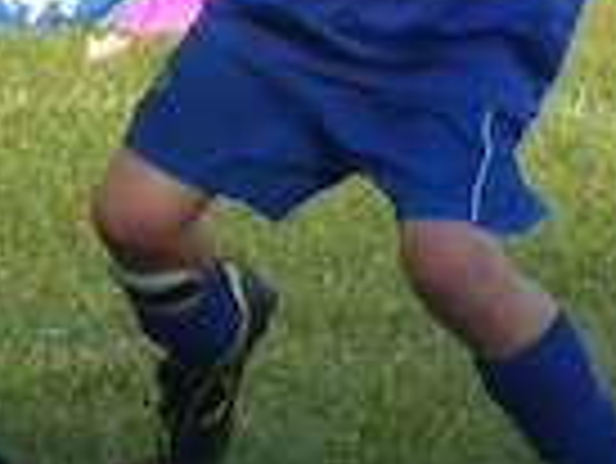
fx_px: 32416
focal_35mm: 1820
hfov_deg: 1.1
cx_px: -205
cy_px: 113
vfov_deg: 0.8
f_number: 2.8
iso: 200
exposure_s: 1/500
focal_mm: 84.3
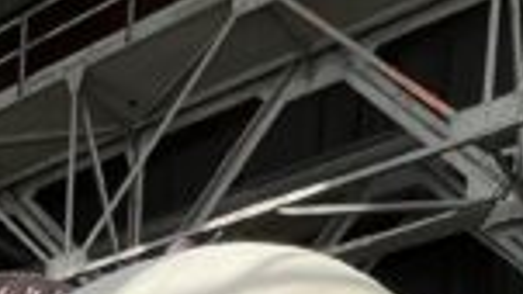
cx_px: -97
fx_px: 999
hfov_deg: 26.3
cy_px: 875
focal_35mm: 72
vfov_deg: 11.0
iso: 32
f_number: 1.8
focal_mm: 1.57
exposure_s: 1/287
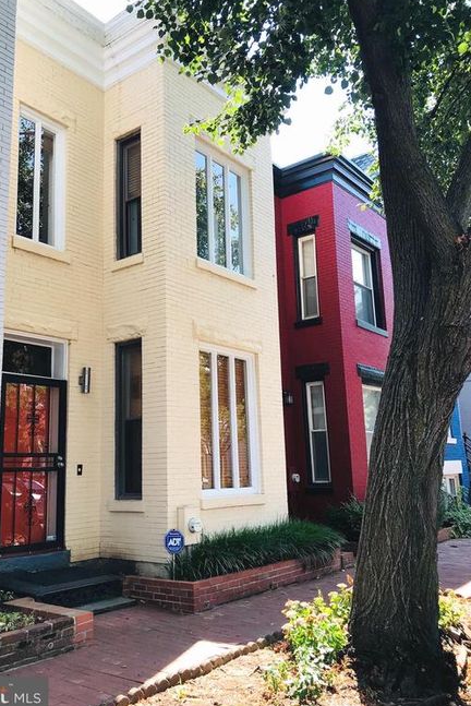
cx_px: 203
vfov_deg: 61.9
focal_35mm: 30
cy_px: 352
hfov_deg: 43.5
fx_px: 588
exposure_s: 1/336
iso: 20
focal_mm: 3.99
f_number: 1.8
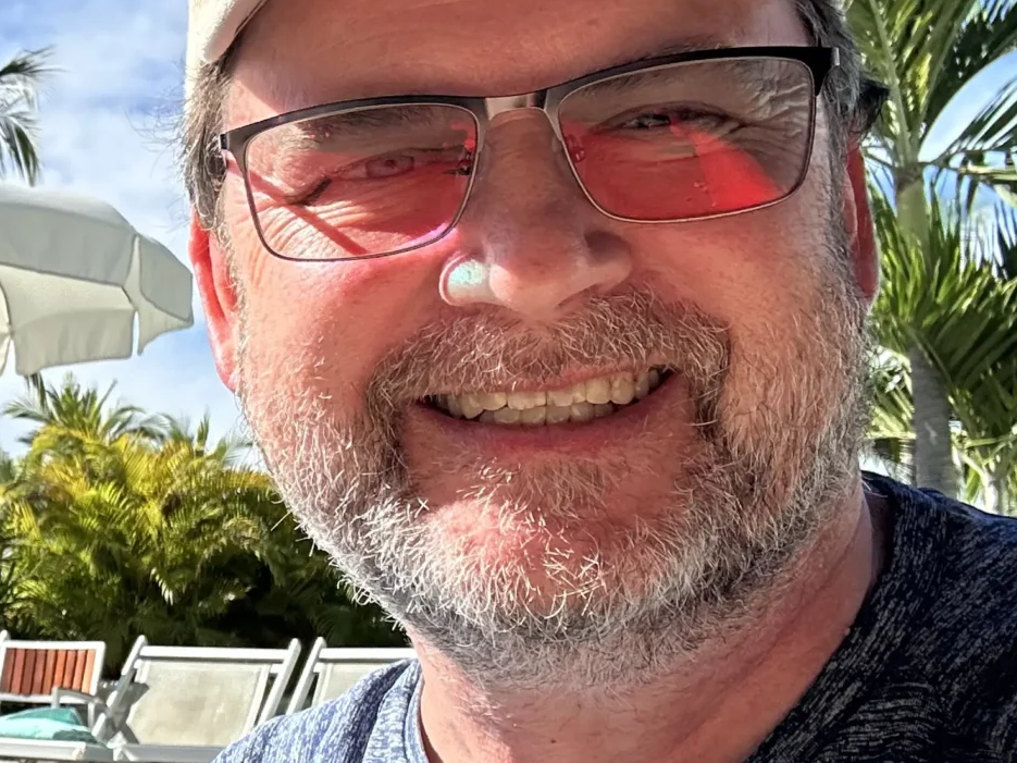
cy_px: 399
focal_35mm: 63
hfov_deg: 26.4
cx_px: -284
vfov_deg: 23.3
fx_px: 1851
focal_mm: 2.69
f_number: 1.9
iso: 25
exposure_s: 1/546
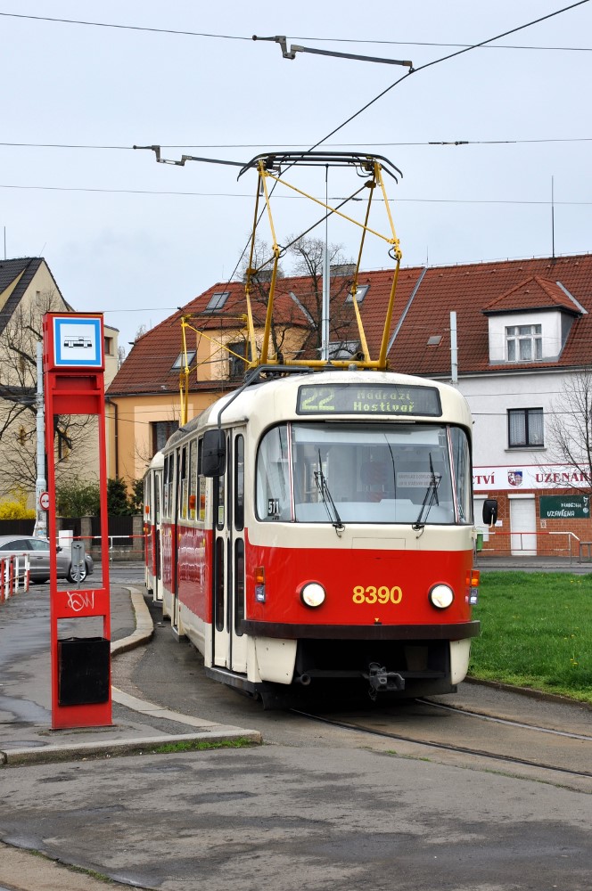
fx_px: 1781
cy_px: 446
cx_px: 296
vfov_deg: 28.1
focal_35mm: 72
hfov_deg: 18.9
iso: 200
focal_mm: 48
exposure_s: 1/100
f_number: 10
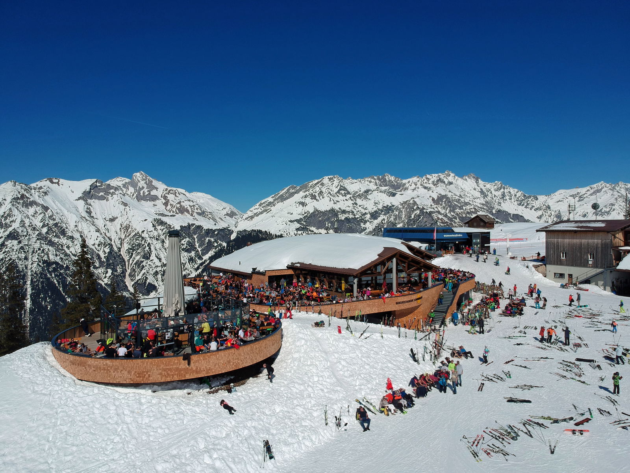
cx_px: 315
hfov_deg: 69.4
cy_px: 236
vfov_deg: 54.9
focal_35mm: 25
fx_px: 455
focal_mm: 4.49
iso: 104
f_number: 2.6
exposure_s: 1/5000
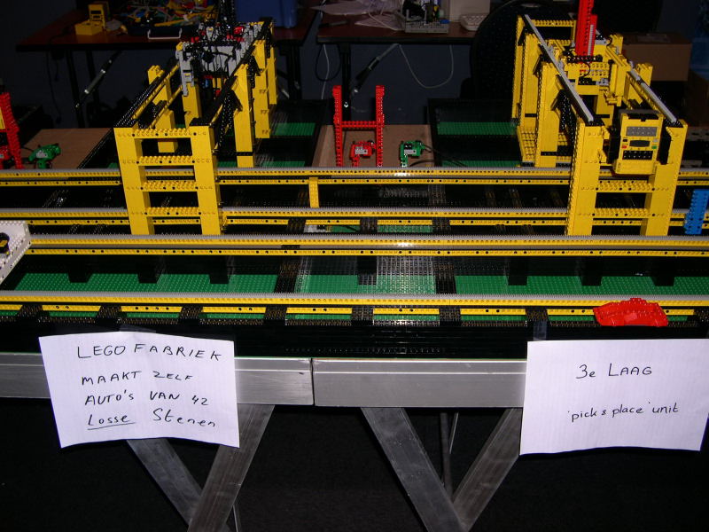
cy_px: 266
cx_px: 354
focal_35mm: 38
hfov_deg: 49.0
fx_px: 778
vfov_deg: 37.7
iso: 100
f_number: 2.8
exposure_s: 1/60
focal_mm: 8
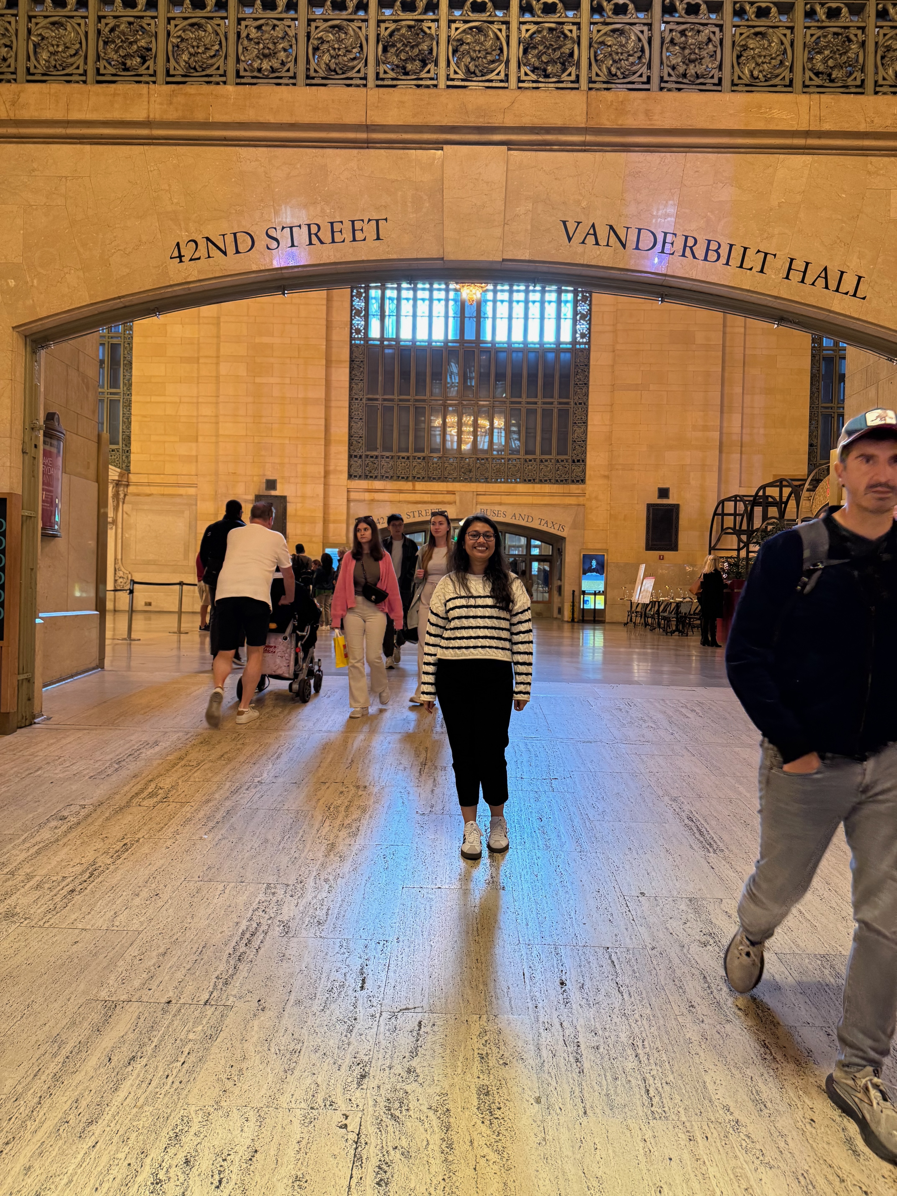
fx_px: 829
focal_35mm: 24
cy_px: 598
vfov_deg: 71.6
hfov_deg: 56.8
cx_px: 448
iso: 320
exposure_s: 1/60
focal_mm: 6.76
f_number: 1.78
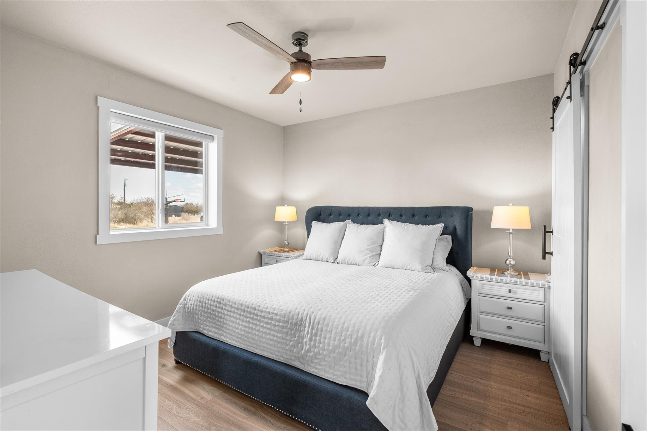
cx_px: 324
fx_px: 288
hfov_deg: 96.7
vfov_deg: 73.7
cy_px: 216
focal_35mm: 16
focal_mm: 16
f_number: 9
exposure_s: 1.6
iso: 100
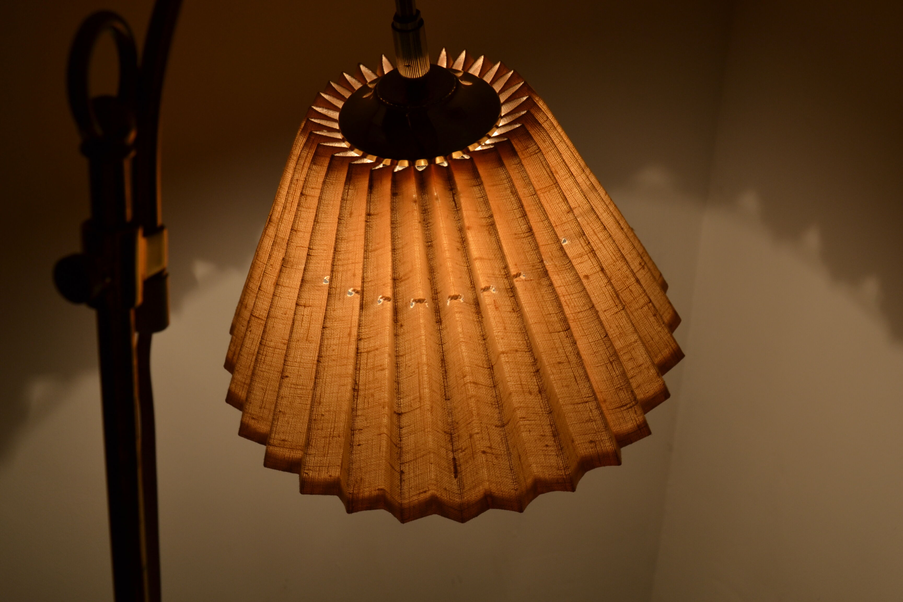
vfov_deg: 28.1
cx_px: 452
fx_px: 1204
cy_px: 301
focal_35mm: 48
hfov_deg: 41.1
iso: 220
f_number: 5.6
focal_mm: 32
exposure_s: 1/125
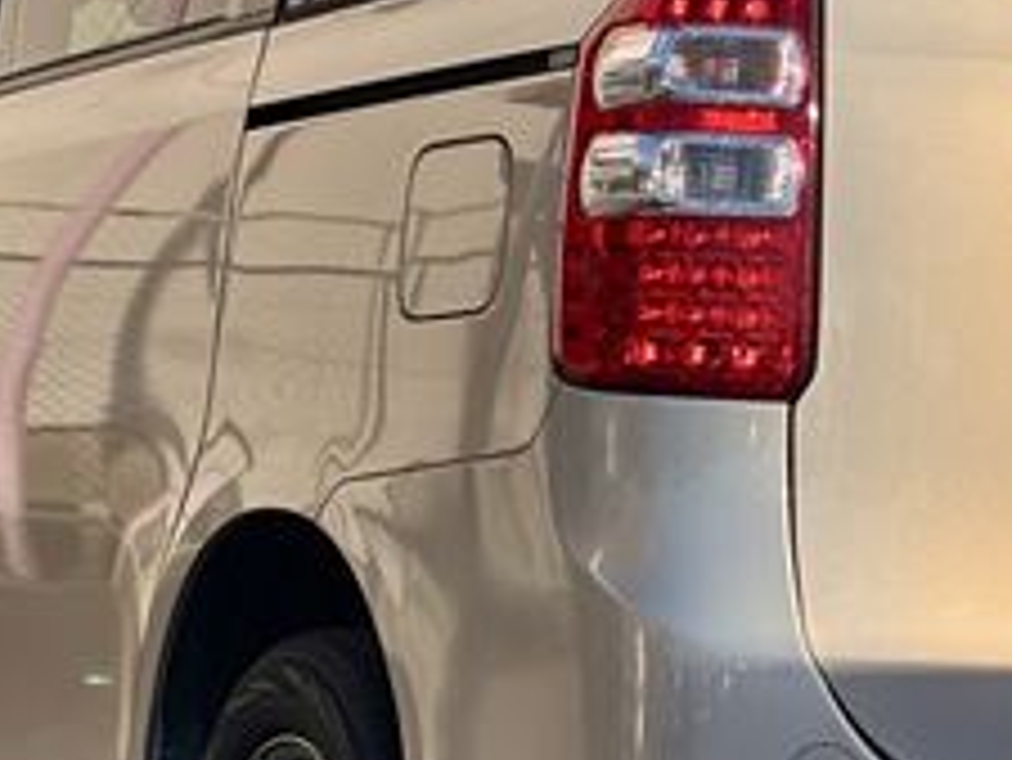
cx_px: 783
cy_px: 328
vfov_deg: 10.0
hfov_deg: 13.3
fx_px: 4329
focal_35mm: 148
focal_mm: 5.96
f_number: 1.6
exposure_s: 1/3663
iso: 40
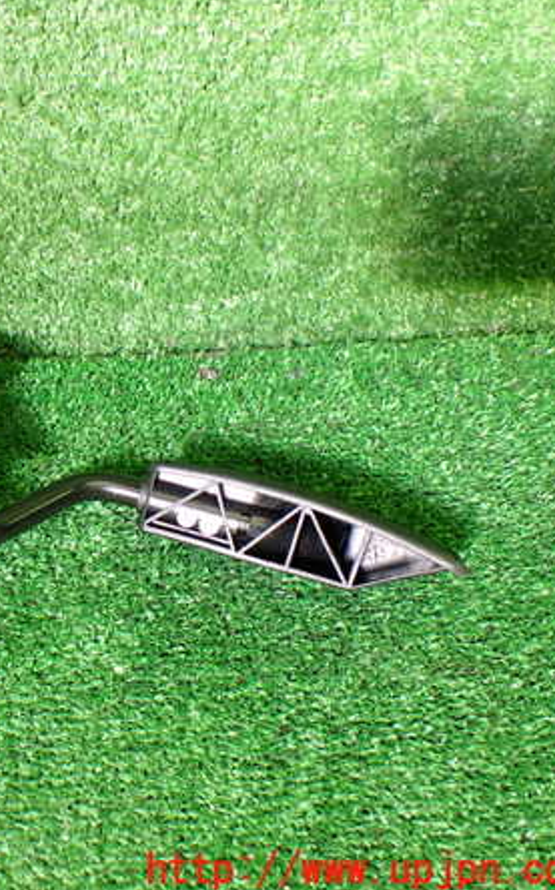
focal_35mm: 43
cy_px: 445
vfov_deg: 46.2
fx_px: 1042
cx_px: -2
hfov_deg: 28.0
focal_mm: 5.4
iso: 250
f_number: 2.3
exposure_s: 1/125
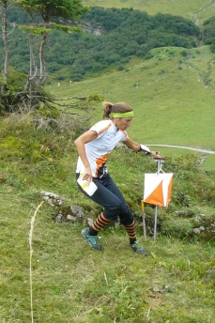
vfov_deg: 29.3
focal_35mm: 69
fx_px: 619
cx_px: 114
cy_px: 161
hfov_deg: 19.7
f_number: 2.8
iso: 200
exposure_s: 1/400
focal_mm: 6
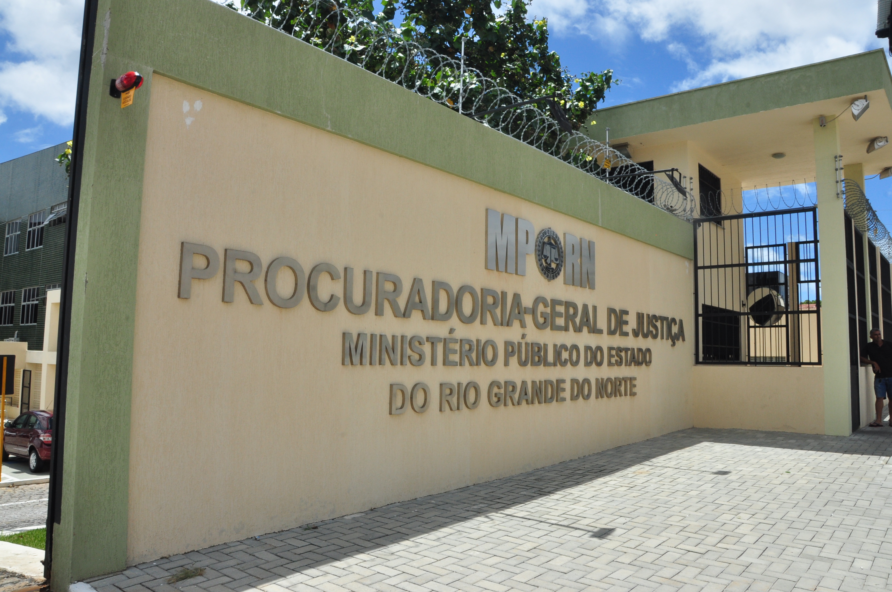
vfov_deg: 47.8
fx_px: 668
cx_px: 446
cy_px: 296
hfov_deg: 67.4
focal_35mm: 27
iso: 400
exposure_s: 1/200
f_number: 22
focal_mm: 18
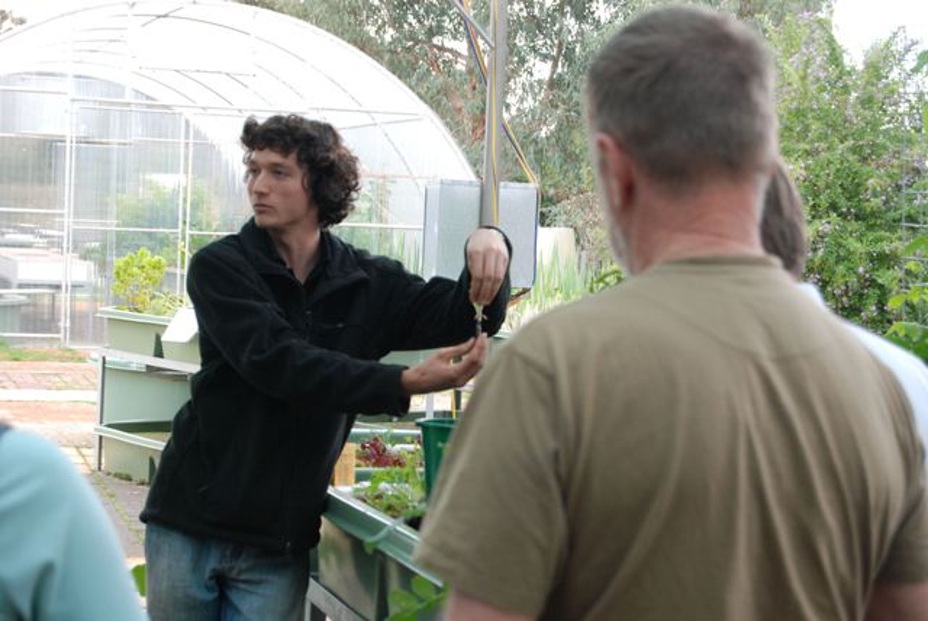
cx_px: 464
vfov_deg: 16.6
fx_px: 2129
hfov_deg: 24.6
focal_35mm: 82
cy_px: 310
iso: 640
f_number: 5.6
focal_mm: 55
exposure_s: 1/40
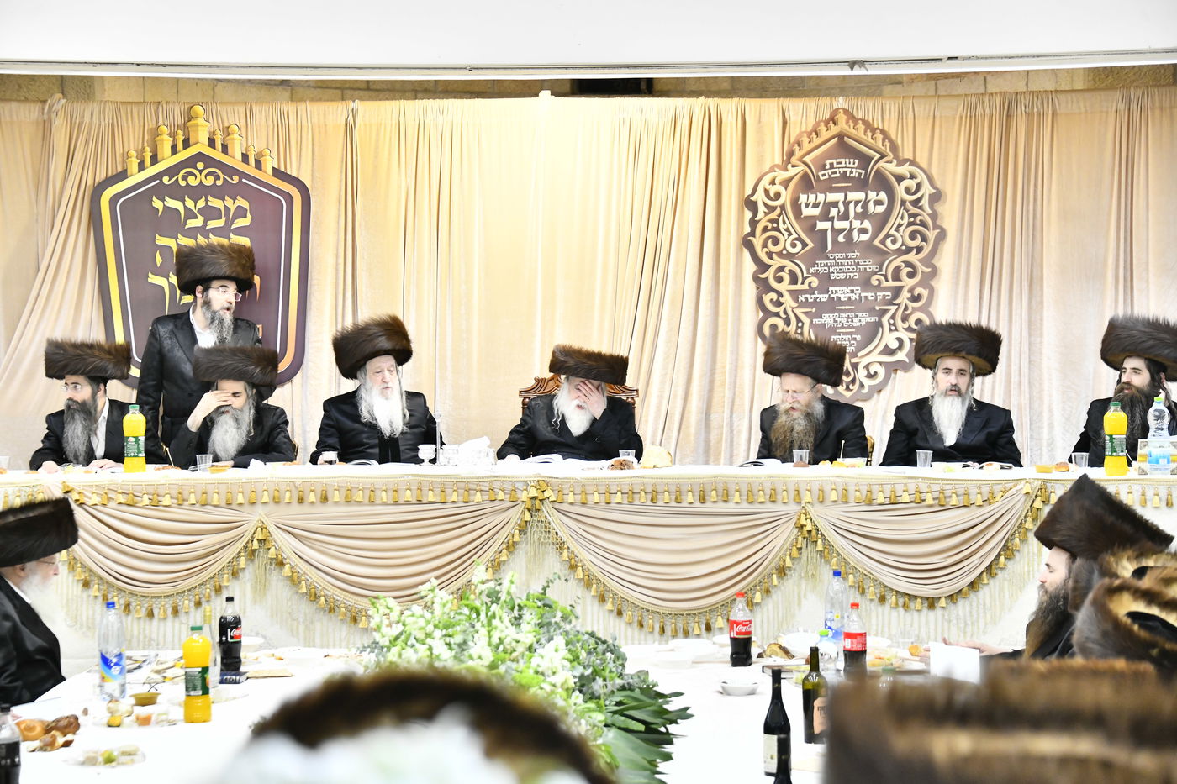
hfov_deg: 22.6
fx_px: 2942
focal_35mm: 90
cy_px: 392
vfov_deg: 15.2
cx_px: 588
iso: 2500
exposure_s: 1/125
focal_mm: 90
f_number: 5.6
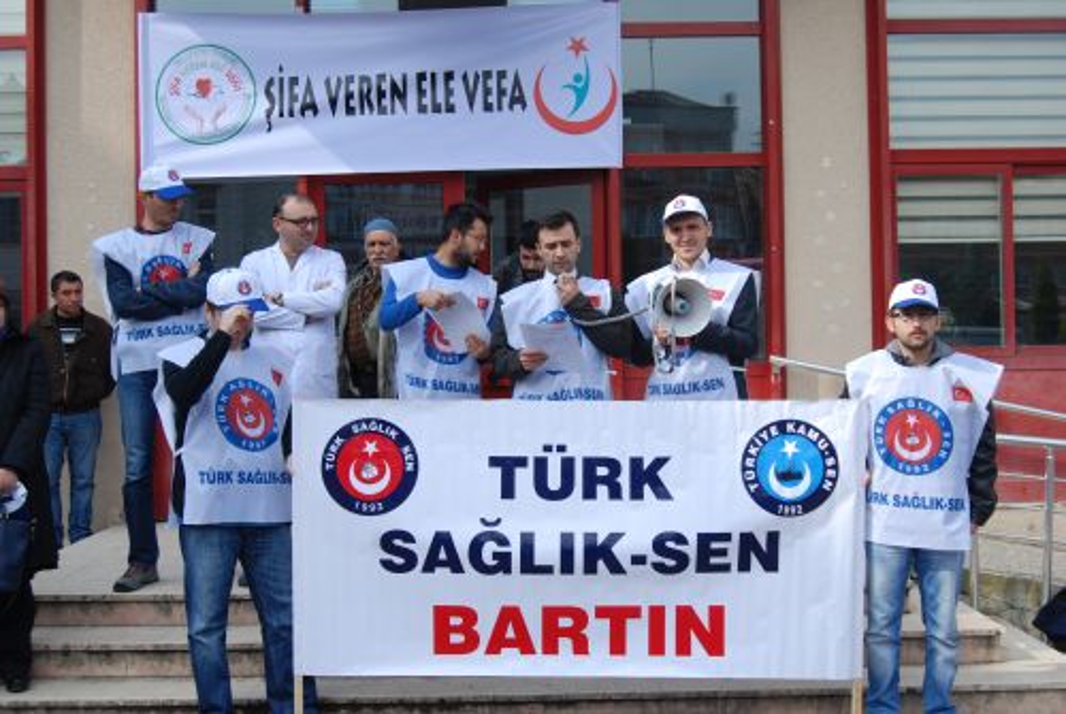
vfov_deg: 34.3
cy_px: 357
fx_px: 1157
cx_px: 533
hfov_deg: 49.5
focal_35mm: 39
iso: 100
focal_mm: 26
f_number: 7.1
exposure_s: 1/200
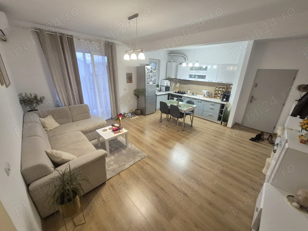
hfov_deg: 106.2
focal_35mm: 13
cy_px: 116
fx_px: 116
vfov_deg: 89.9
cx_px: 154
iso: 500
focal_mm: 1.74
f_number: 2.2
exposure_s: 1/50
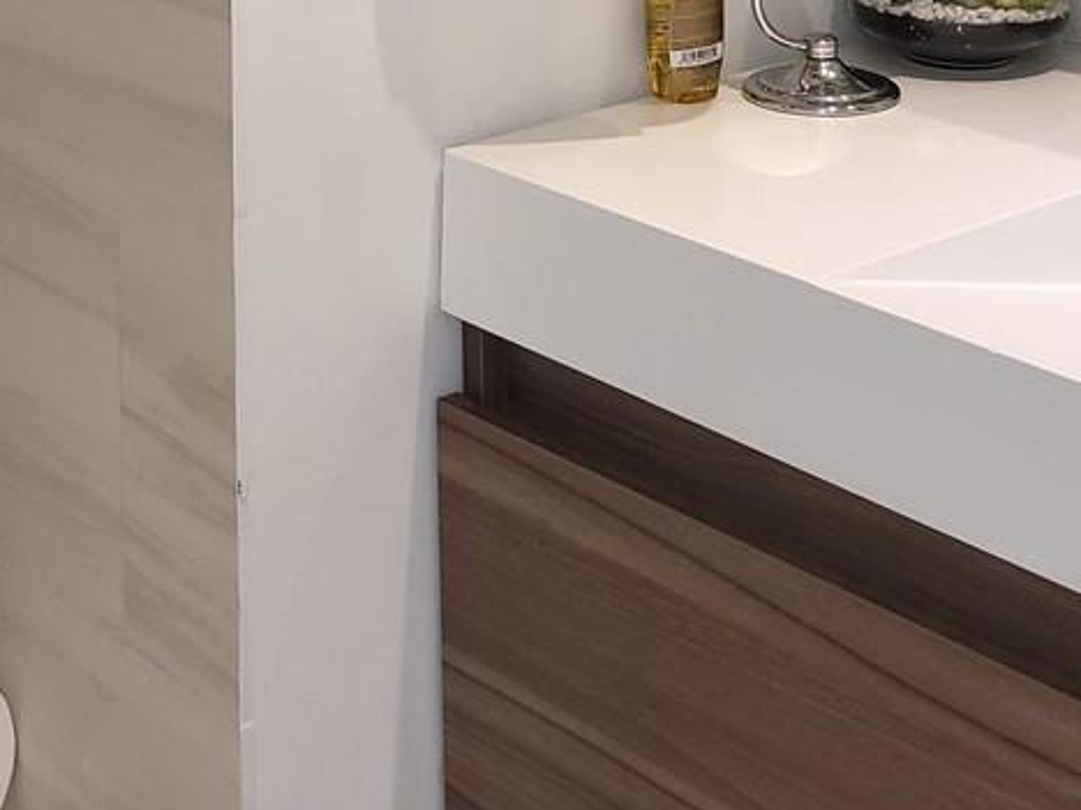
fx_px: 2561
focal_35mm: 82
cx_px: 397
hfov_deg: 23.8
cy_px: -295
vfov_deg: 16.8
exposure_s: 1/50
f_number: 1.8
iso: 50
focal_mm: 5
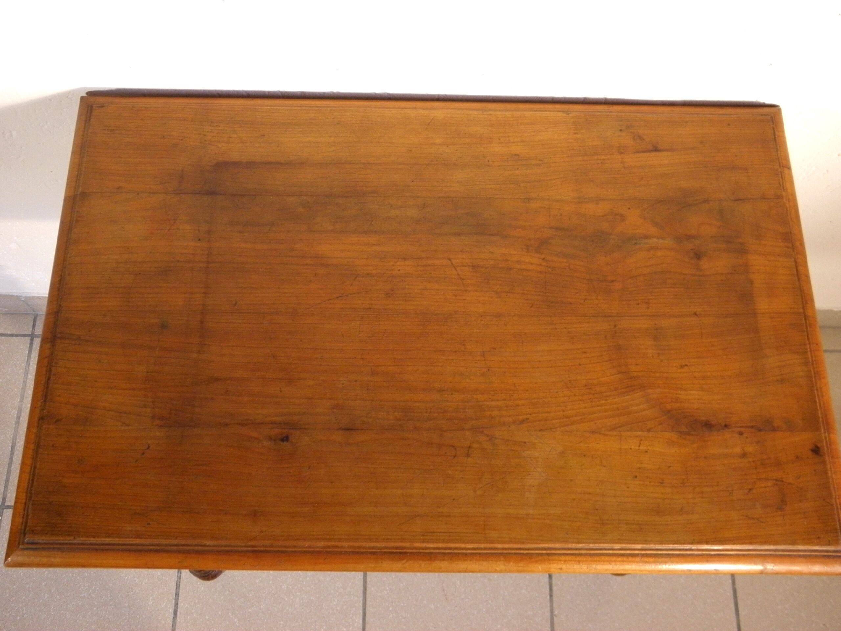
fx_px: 875
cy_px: 316
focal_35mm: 36
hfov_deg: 51.4
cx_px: 420
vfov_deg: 39.7
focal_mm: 6.4
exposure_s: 1/13
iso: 200
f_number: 3.7
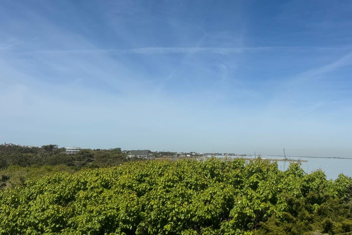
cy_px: 88
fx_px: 362
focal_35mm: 37
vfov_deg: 35.7
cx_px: 240
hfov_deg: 50.8
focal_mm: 6.76
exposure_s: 1/7937
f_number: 1.78
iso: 80
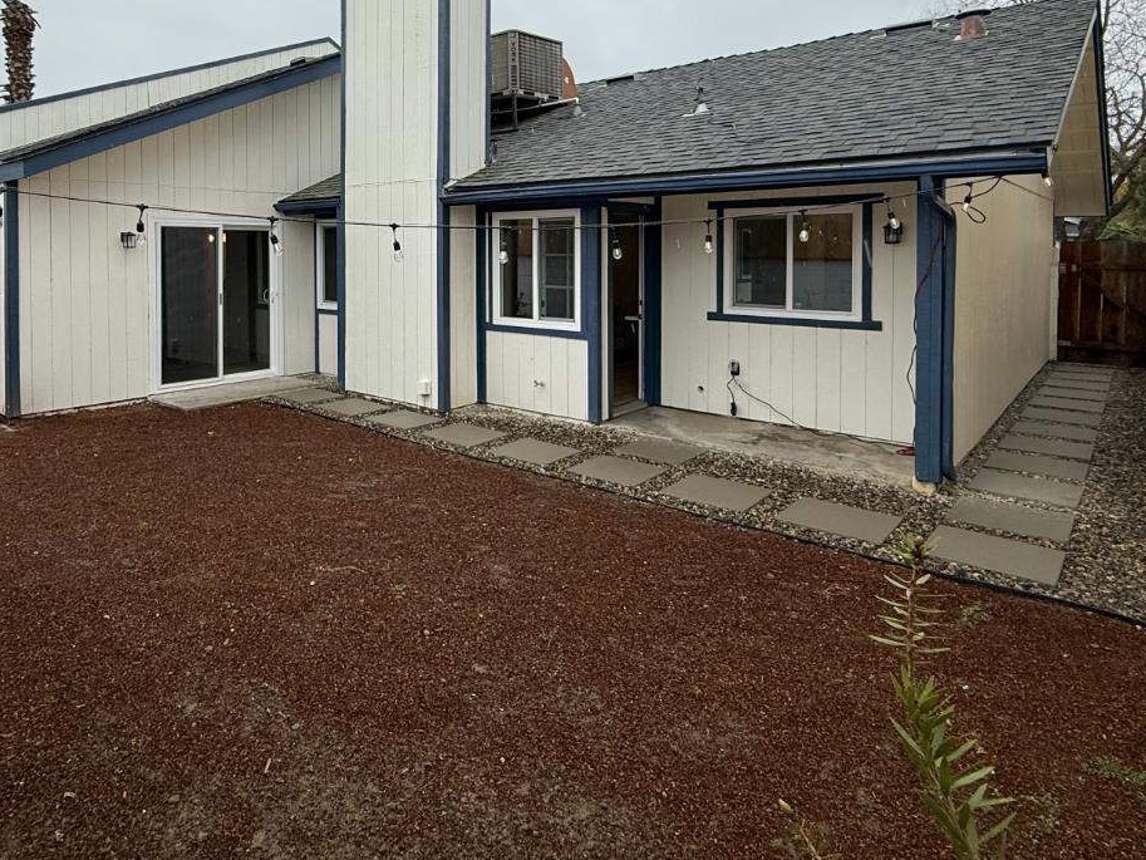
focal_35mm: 23
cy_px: 259
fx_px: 762
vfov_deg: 57.1
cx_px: 404
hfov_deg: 72.2
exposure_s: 1/625
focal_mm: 2.22
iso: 50
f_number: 2.2
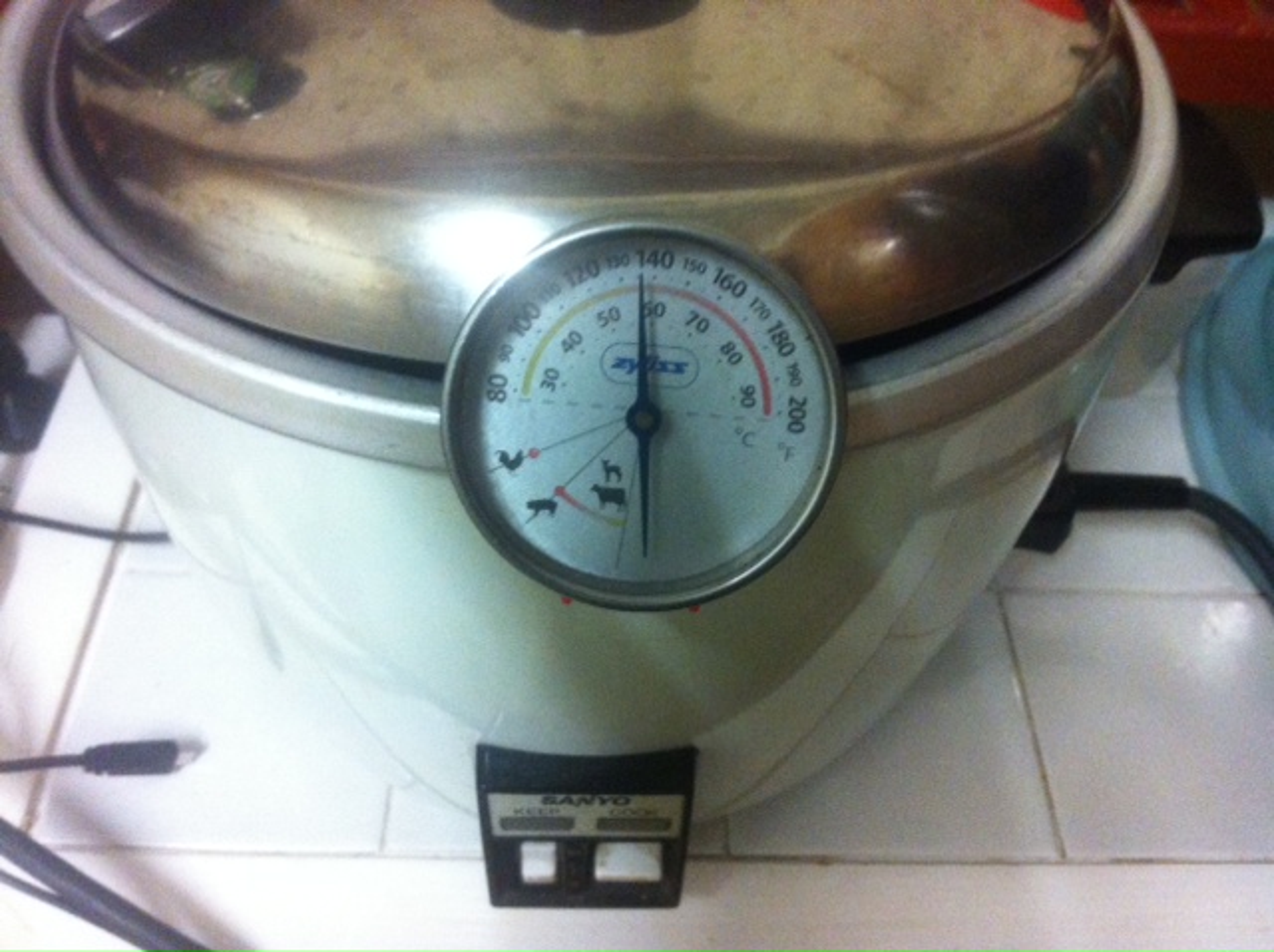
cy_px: 476
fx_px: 1286
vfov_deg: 40.6
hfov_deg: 52.7
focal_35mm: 35
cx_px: 637
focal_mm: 3.85
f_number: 2.8
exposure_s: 1/15
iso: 400
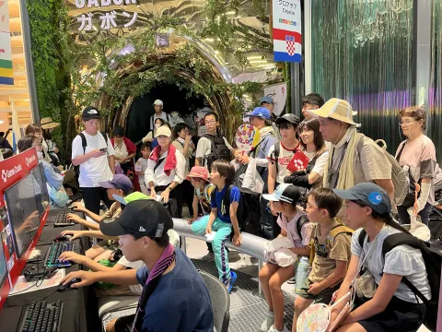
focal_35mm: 26
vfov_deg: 53.1
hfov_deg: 67.3
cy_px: 166
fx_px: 332
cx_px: 221
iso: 250
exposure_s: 1/60
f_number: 1.6
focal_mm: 5.1
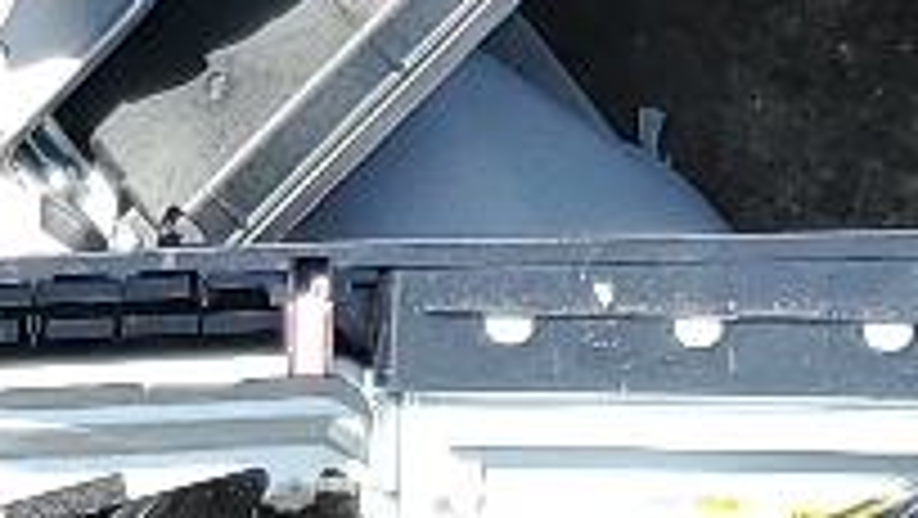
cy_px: 671
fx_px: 5407
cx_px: -198
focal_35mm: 222
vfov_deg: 5.4
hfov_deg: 9.6
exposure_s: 1/1111
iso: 50
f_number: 1.5
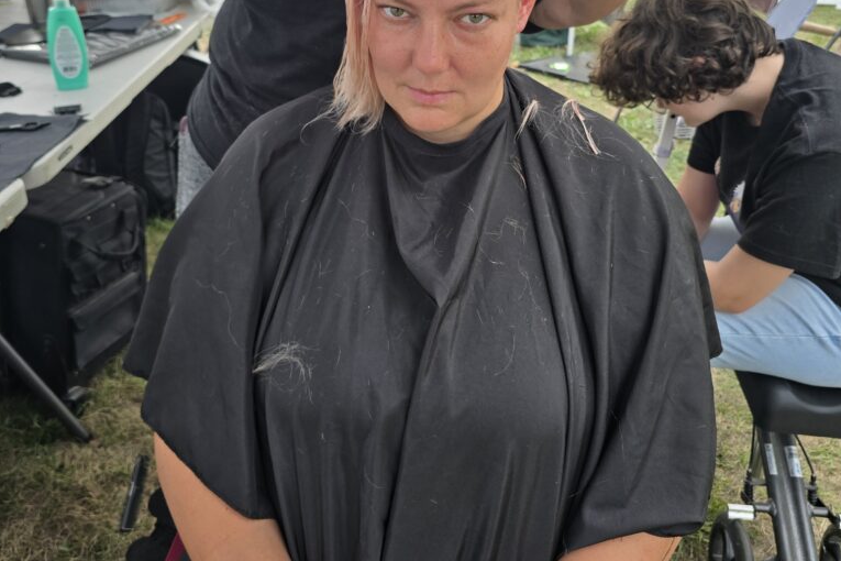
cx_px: 421
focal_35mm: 32
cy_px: 121
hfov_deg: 58.7
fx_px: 747
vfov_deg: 39.7
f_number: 1.7
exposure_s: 1/295
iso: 12
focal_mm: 6.3
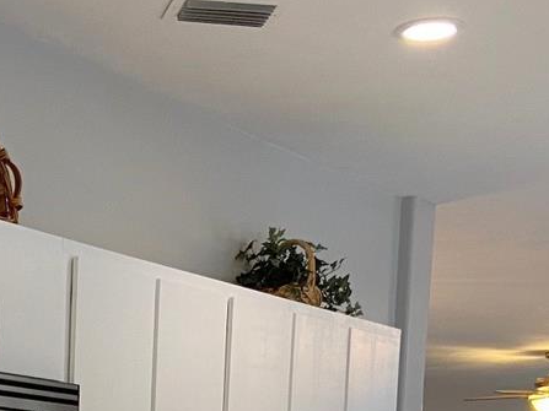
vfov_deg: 14.5
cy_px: 672
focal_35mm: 93
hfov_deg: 20.6
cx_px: 44
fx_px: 1475
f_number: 1.8
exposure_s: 1/60
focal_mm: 4.25
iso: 100
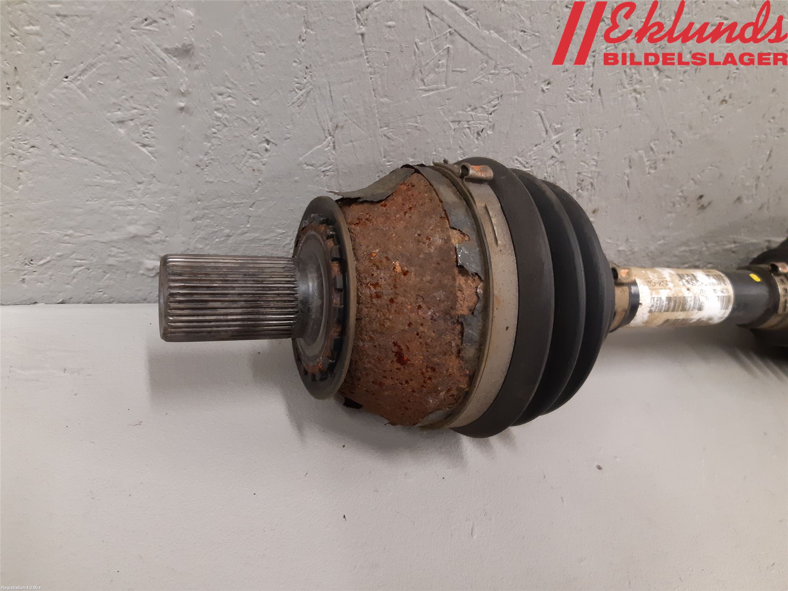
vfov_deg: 53.1
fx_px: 592
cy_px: 296
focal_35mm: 26
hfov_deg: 67.3
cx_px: 394
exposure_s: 1/50
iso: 200
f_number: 1.7
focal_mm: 3.93
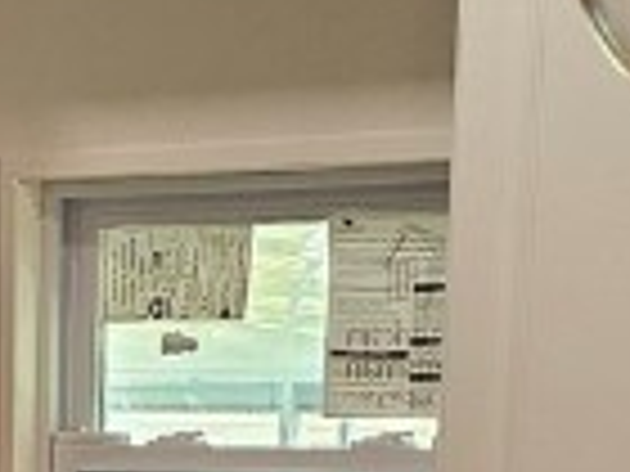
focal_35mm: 168
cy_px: 733
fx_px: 3058
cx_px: 54
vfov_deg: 8.6
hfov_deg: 11.7
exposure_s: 1/120
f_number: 1.7
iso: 100
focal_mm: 6.3
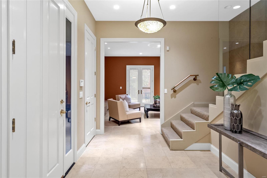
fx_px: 148
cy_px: 89
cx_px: 134
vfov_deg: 61.9
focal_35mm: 20
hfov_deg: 84.0
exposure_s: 1/5
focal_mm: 10
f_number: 6.3
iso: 400
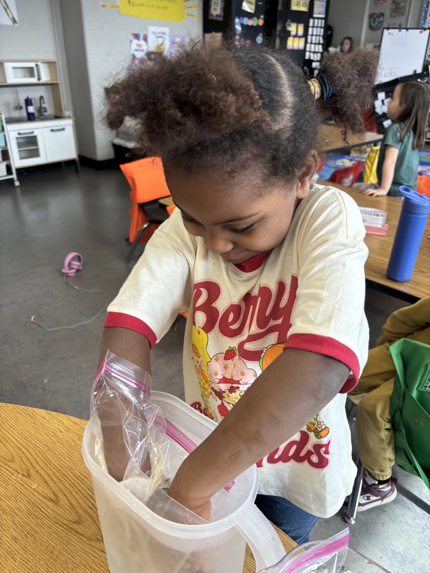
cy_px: 286
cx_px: 215
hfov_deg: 53.1
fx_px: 431
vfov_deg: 67.3
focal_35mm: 26
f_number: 1.6
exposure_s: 1/60
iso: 80
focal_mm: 5.96
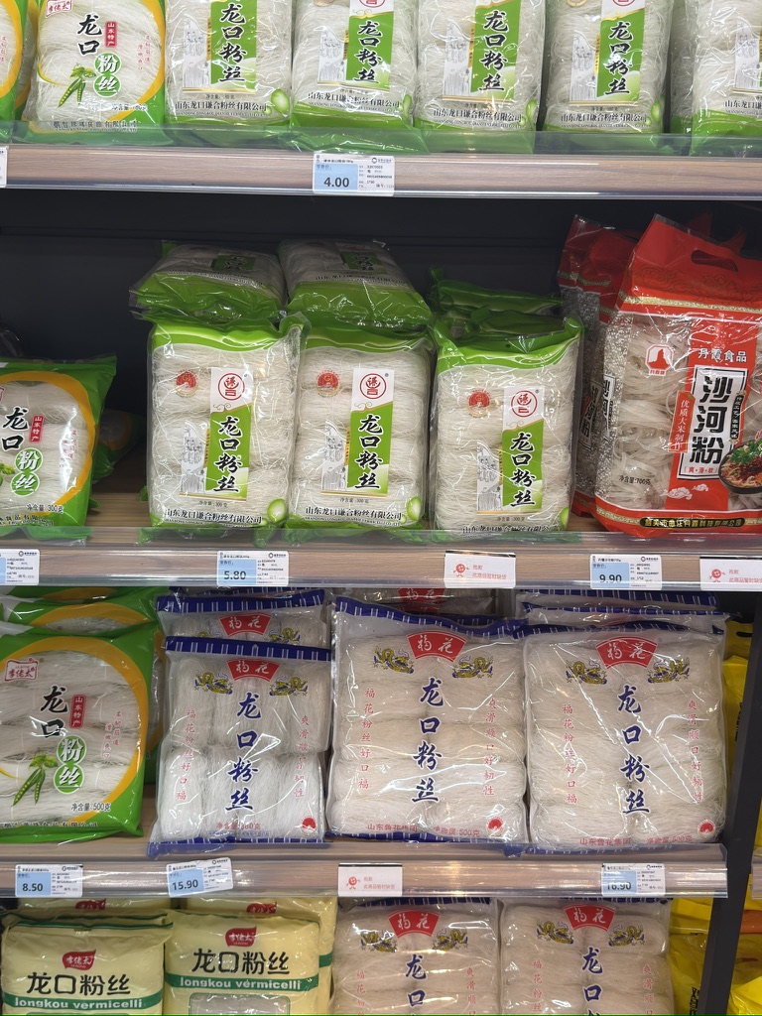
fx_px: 1057
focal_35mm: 36
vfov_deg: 51.4
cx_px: 381
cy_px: 508
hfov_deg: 39.7
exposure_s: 1/50
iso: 100
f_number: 1.78
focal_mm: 6.76
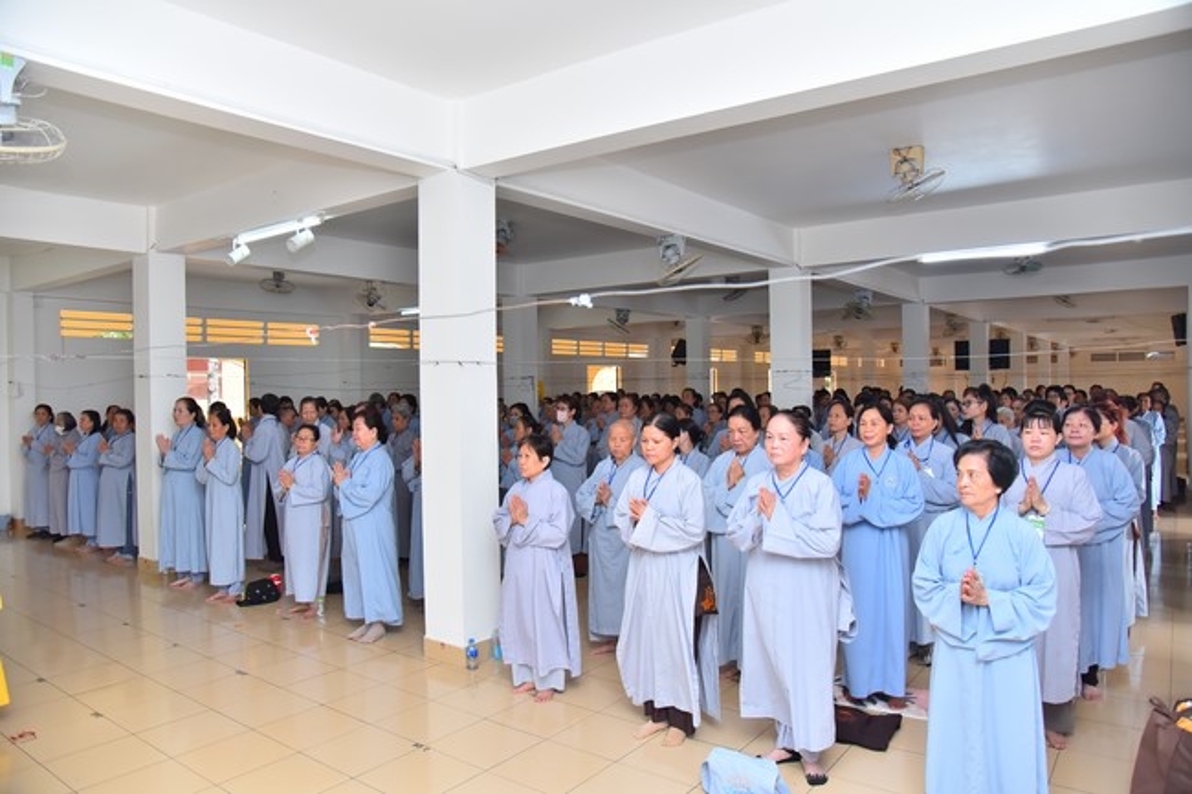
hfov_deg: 73.8
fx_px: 794
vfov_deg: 53.1
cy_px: 397
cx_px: 596
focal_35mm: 24
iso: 1000
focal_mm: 24
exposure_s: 1/160
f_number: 5
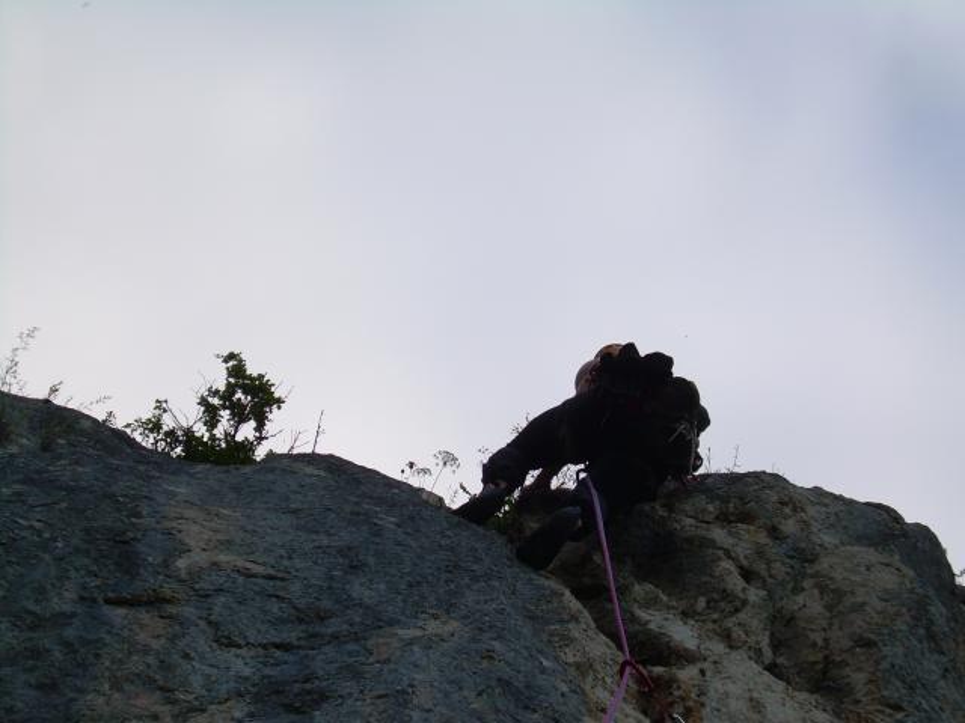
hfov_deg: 25.3
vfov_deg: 19.1
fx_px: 2147
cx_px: 482
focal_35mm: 77
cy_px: 362
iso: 50
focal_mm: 13.2
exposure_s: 1/250
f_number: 3.9
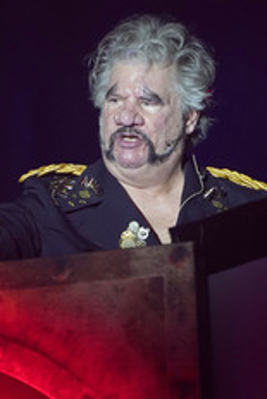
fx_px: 12951
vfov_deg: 1.8
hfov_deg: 1.2
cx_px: 94
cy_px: 206
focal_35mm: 1166
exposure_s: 1/60
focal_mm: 600
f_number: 6.3
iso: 3200
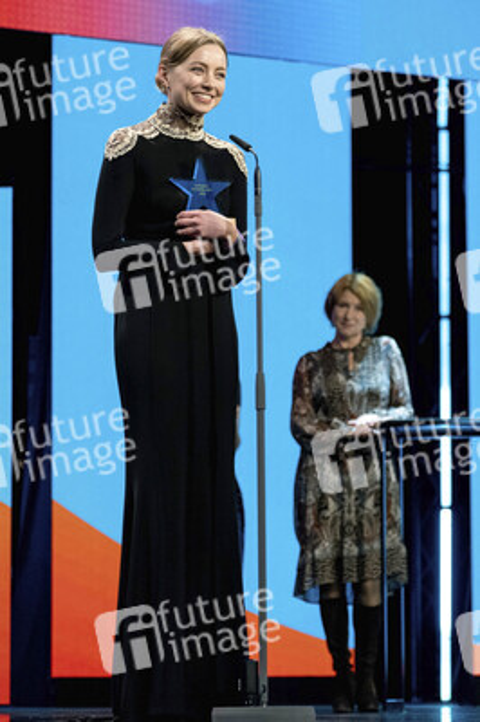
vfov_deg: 15.7
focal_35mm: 131
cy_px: 361
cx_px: 240
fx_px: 2624
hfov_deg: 10.5
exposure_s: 1/200
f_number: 2.8
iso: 2500
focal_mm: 87.1
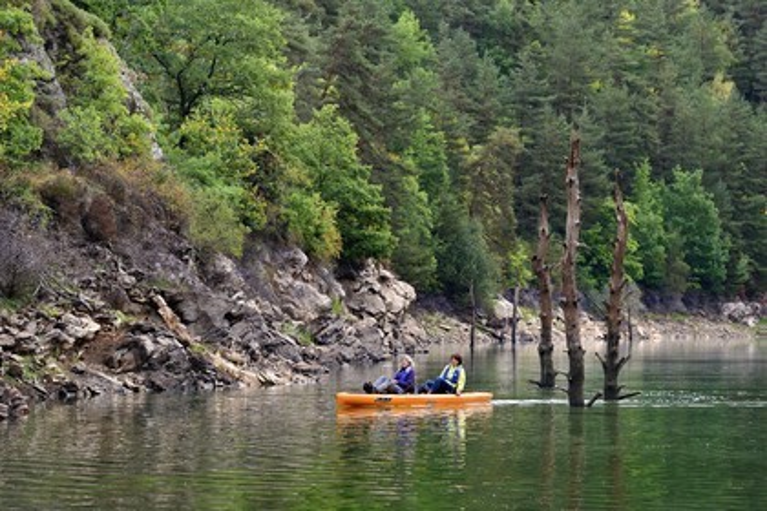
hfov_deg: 15.2
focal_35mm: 135
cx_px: 384
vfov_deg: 10.2
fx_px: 2876
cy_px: 256
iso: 400
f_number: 6.3
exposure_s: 1/320
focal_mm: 135
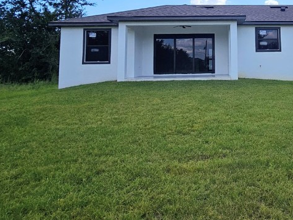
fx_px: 237
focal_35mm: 28
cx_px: 233
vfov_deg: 46.9
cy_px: 41
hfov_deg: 58.7
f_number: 2.2
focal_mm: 2.2
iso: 50
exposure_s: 1/2551
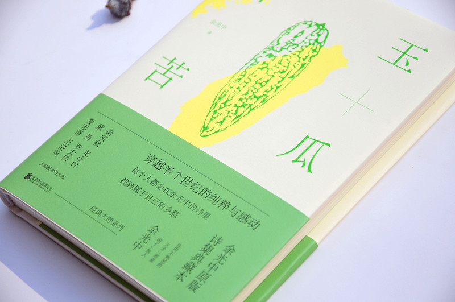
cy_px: 151
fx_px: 1363
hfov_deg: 19.0
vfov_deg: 12.6
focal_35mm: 108
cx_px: 228
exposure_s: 1/1000
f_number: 5.6
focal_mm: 72
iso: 200
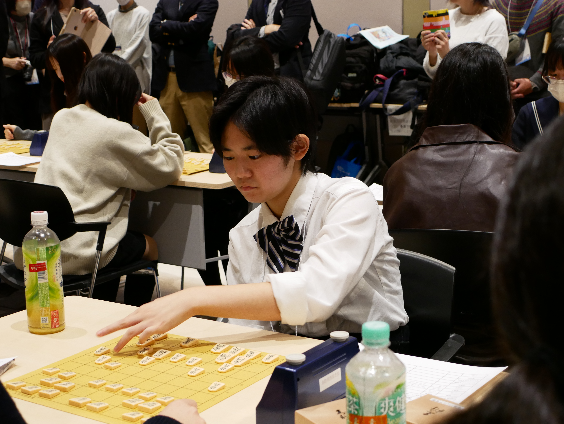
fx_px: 1011
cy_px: 212
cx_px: 282
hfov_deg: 31.2
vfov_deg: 23.7
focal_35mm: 62
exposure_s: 1/80
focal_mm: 31
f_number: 5.4
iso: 1250
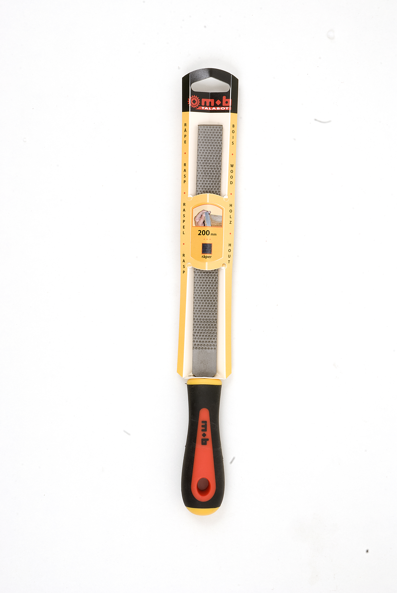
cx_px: 198
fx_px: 1188
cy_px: 296
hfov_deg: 19.0
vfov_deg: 28.0
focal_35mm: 72
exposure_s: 2.5
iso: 100
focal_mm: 48
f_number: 29
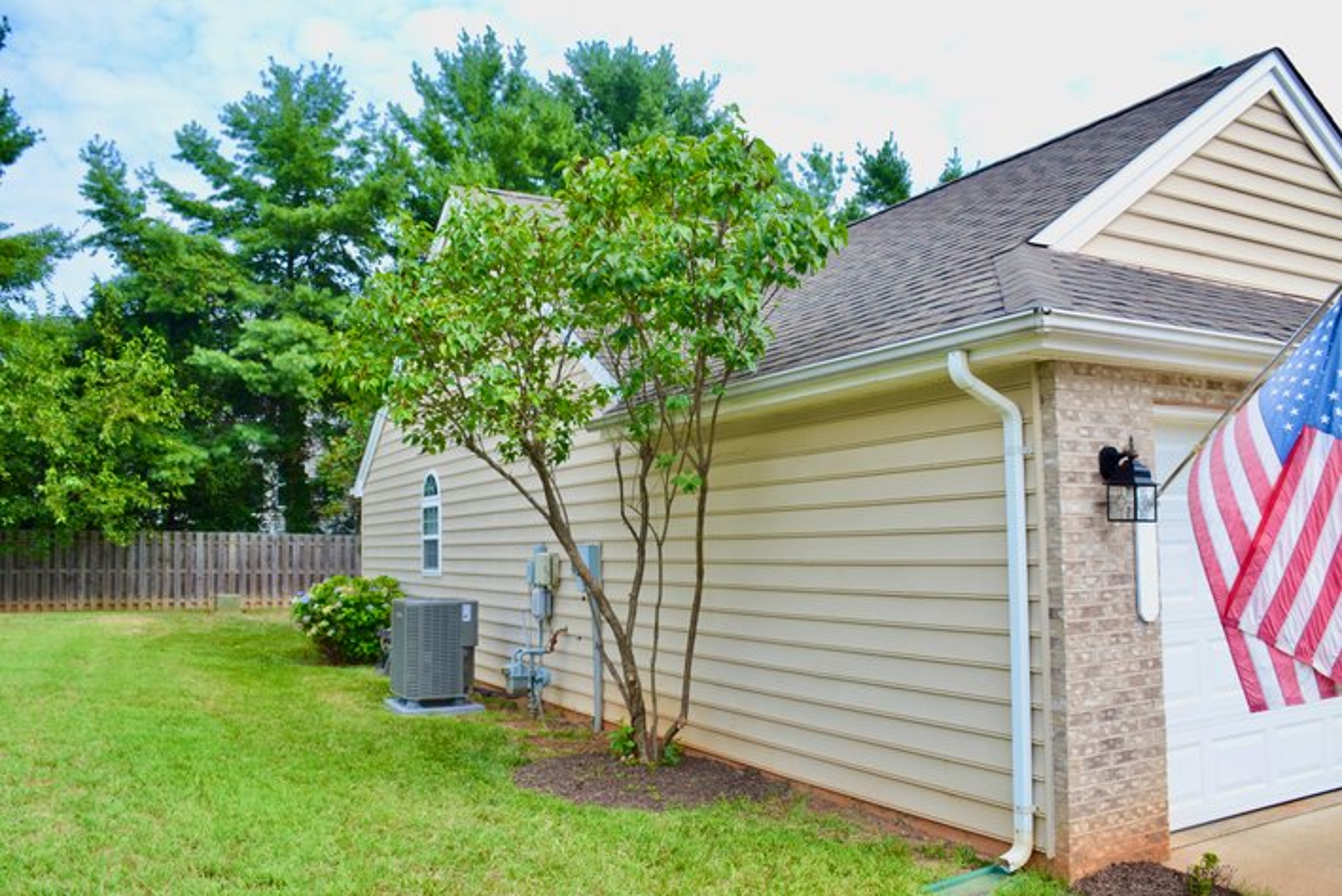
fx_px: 1007
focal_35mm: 27
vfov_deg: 47.9
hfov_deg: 67.4
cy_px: 448
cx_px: 671
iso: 100
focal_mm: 18
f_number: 7.1
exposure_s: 1/200
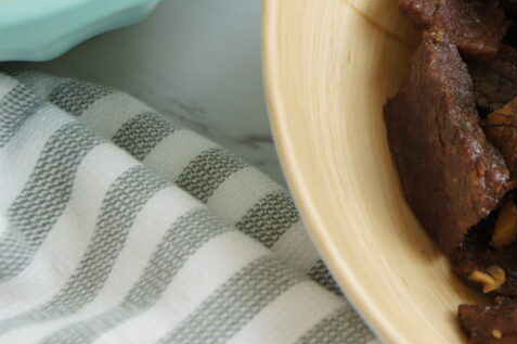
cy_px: 12
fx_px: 2310
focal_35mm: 161
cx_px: 468
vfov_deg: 8.5
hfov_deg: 12.7
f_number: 4.5
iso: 100
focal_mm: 50
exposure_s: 1/25
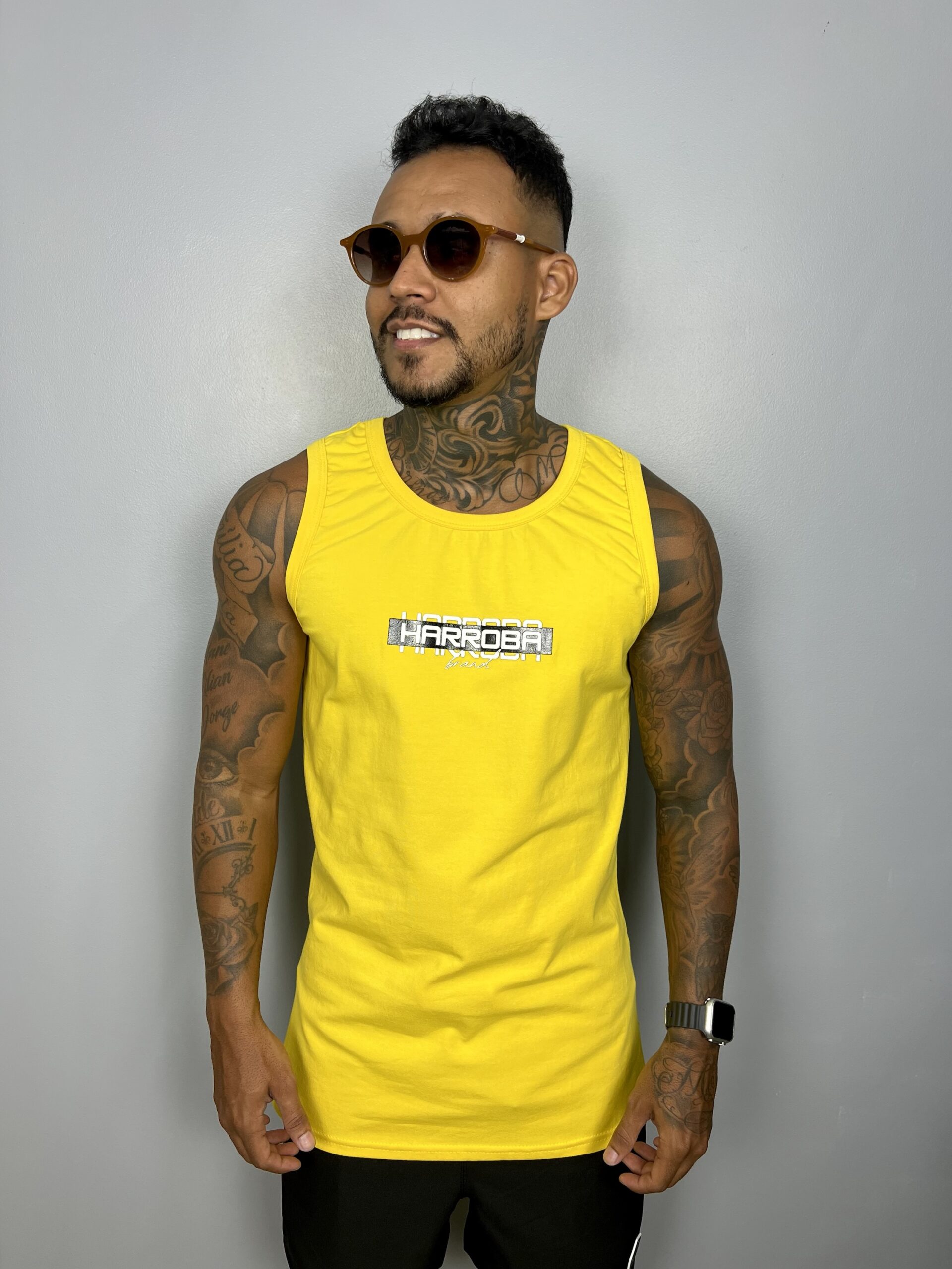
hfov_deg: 53.1
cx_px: 476
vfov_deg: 67.3
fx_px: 953
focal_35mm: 26
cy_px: 634
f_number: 1.5
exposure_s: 1/120
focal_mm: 5.7
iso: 64
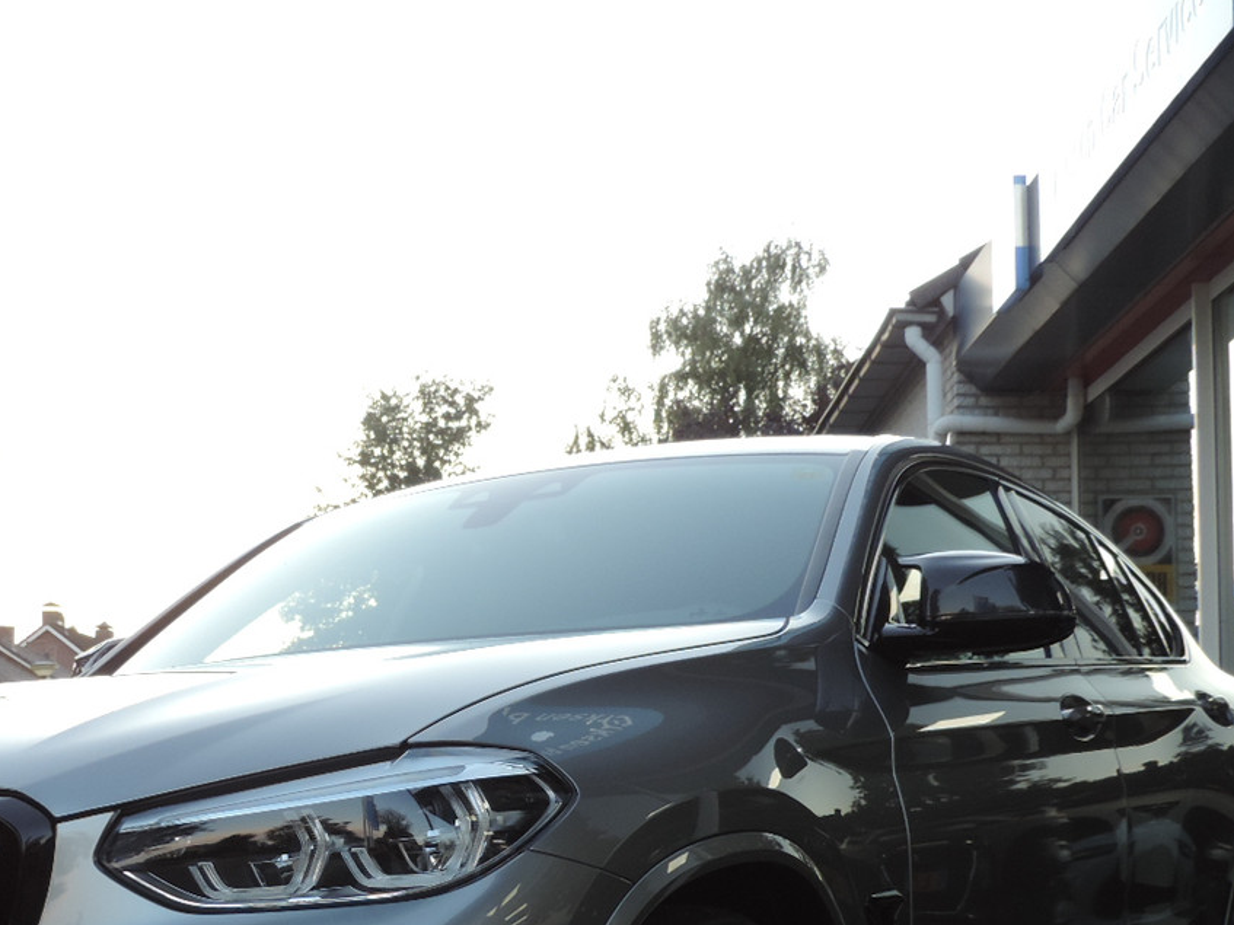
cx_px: 382
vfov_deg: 21.4
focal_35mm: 68
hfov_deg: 28.3
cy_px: 688
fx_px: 2424
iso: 125
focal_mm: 7.1
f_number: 3.3
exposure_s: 1/50
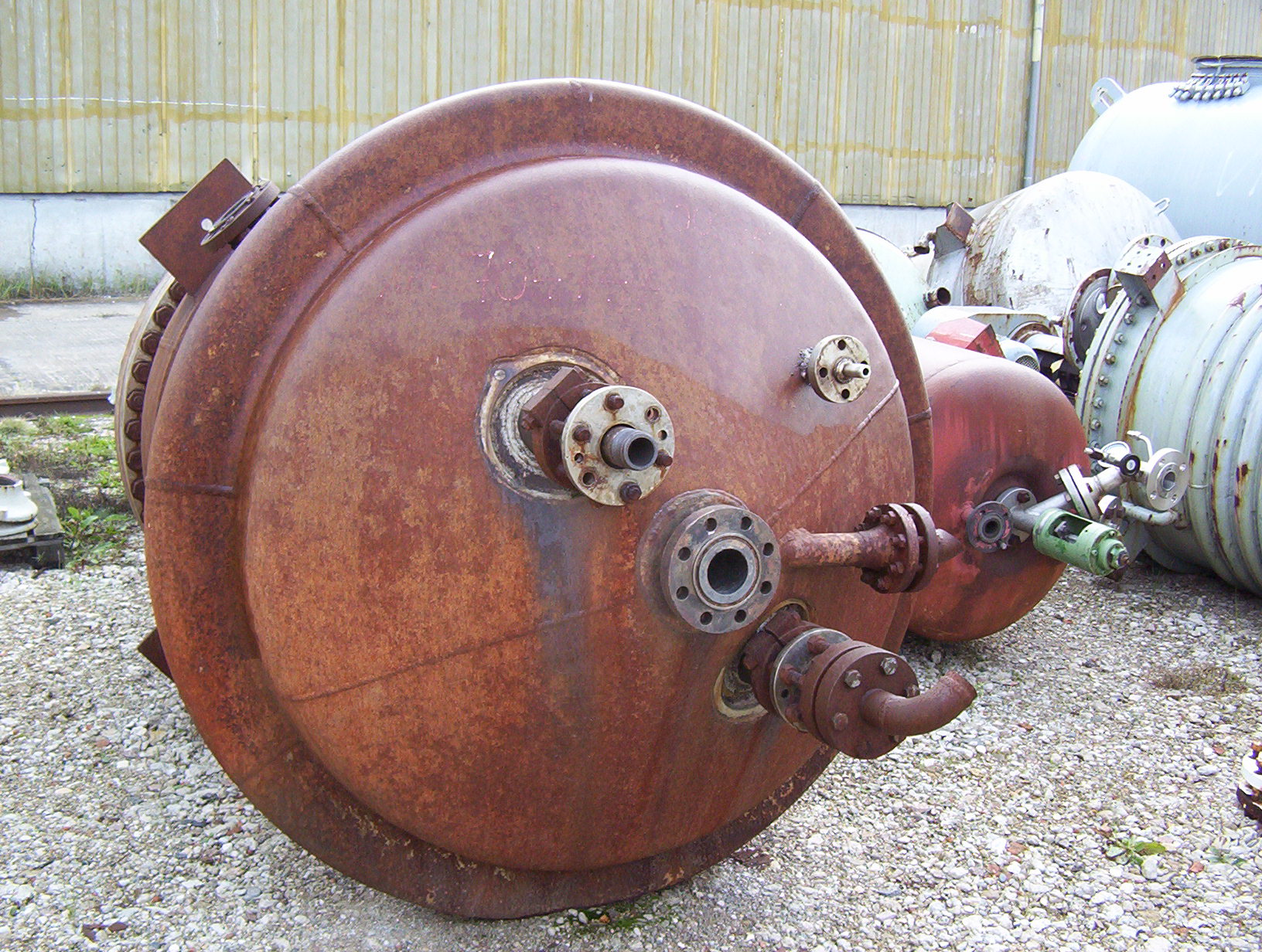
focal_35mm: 39
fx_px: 1425
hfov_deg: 47.8
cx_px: 631
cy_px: 476
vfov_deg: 37.0
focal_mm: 5.26
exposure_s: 1/60.8
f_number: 3.84
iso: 100
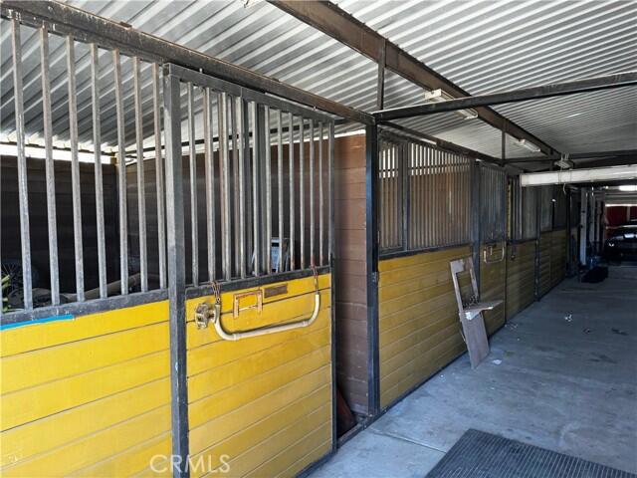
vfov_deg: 56.8
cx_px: 318
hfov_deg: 71.6
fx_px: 442
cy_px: 239
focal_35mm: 24
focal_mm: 6.76
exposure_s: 1/64
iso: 200
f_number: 1.78
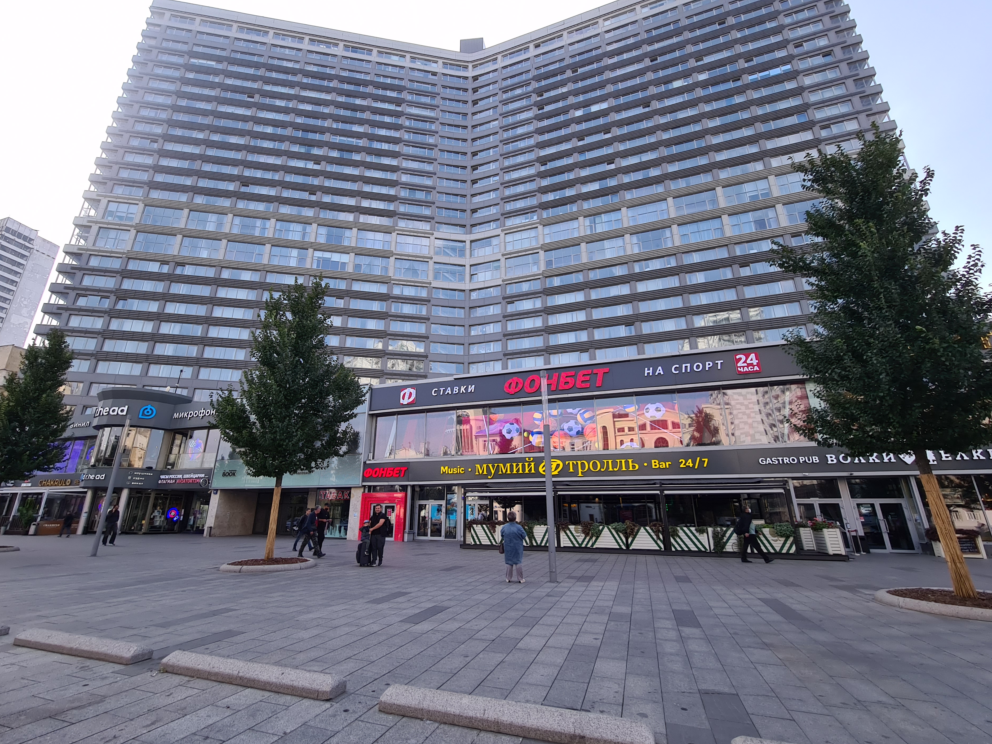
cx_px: 464
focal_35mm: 14
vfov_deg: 85.7
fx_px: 401
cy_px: 371
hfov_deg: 101.9
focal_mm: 2.2
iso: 50
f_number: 2.2
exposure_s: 1/612
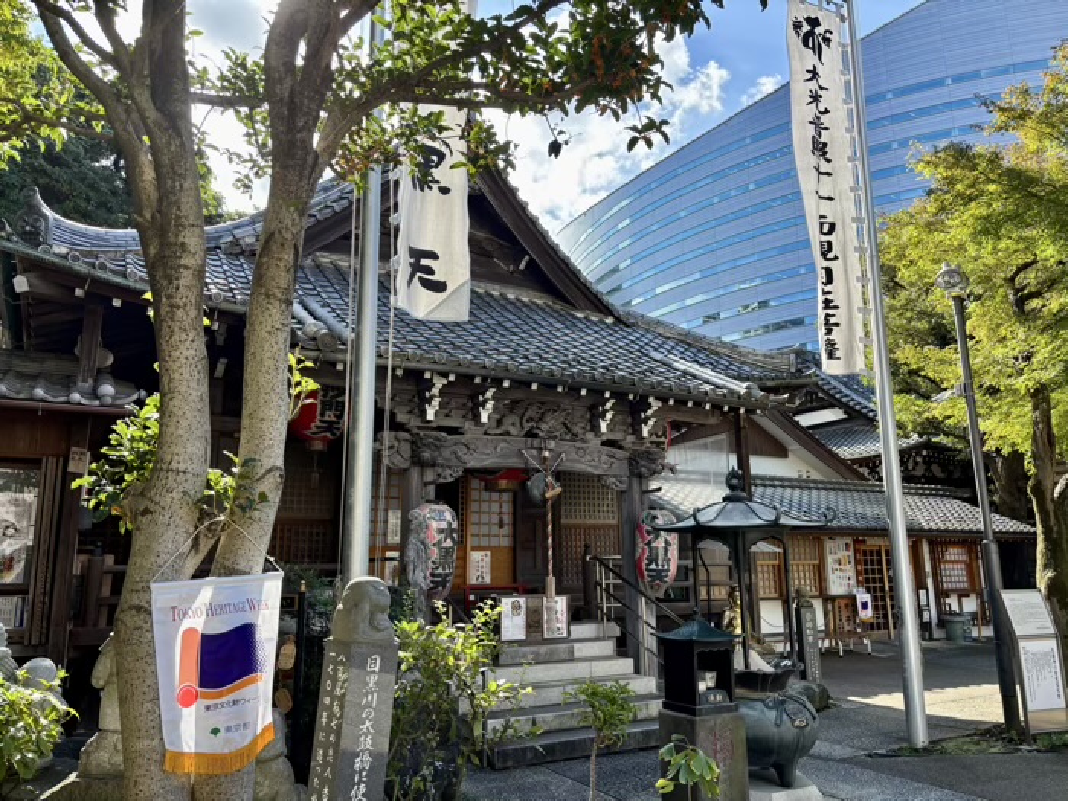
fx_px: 802
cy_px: 400
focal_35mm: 26
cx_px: 534
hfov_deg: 67.3
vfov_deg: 53.1
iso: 50
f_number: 1.6
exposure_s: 1/805
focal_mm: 5.96
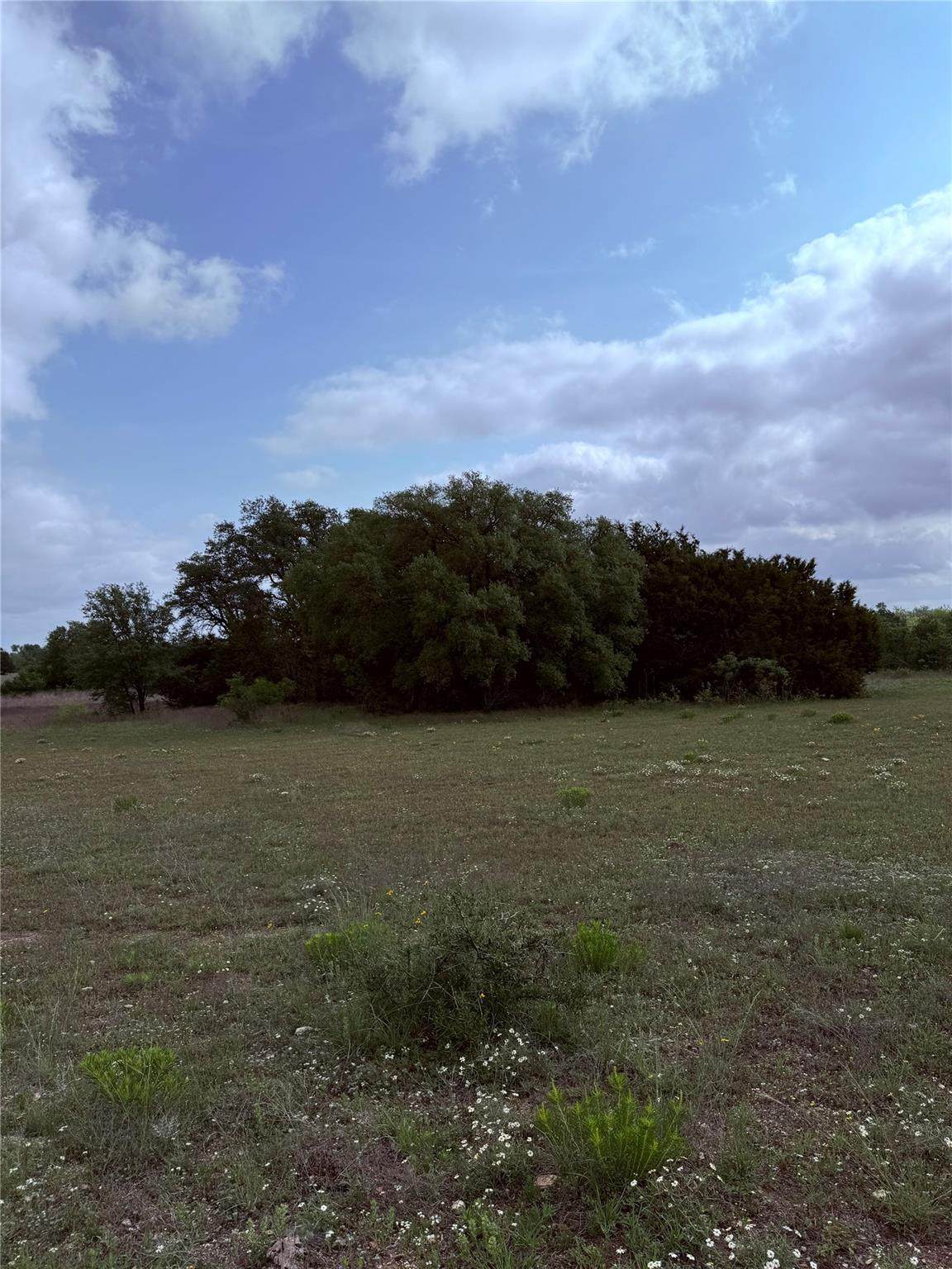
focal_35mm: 24
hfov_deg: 56.8
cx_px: 476
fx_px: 880
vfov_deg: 71.6
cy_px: 634
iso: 80
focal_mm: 6.76
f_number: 1.78
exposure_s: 1/7353
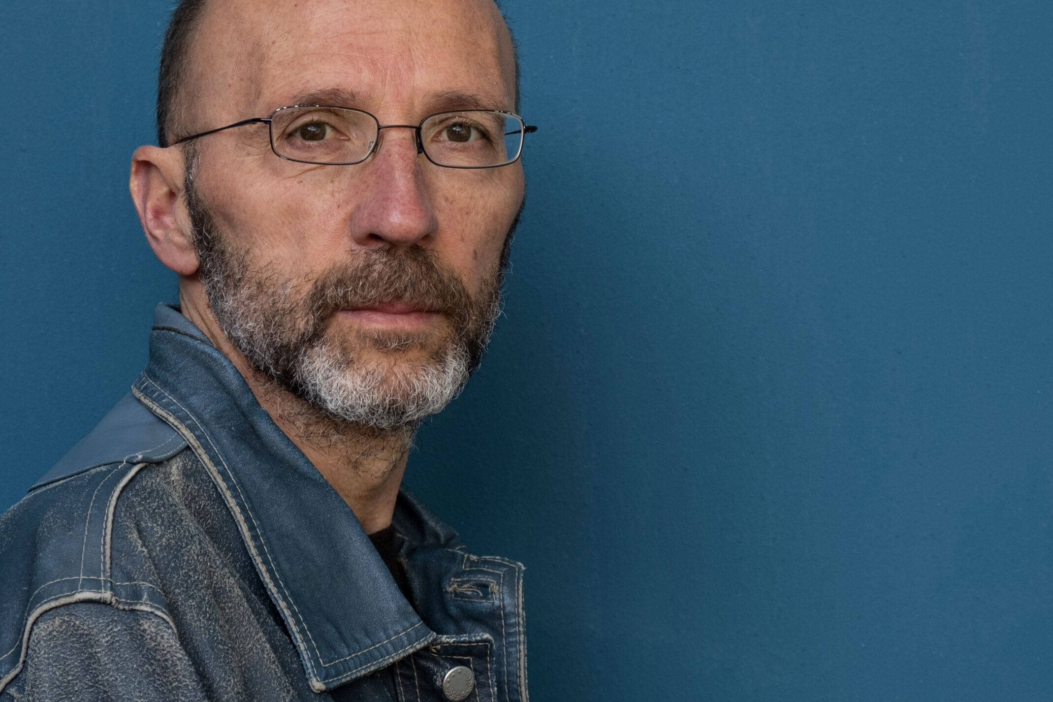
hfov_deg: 27.7
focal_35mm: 73
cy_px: 307
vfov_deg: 18.7
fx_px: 2135
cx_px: 433
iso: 400
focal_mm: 40.7
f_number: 6.4
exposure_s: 1/60
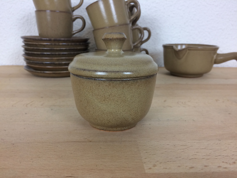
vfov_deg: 48.2
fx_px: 199
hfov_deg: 61.7
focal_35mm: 29
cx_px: 118
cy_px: 89
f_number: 2.2
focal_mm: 4.15
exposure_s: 1/33
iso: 40
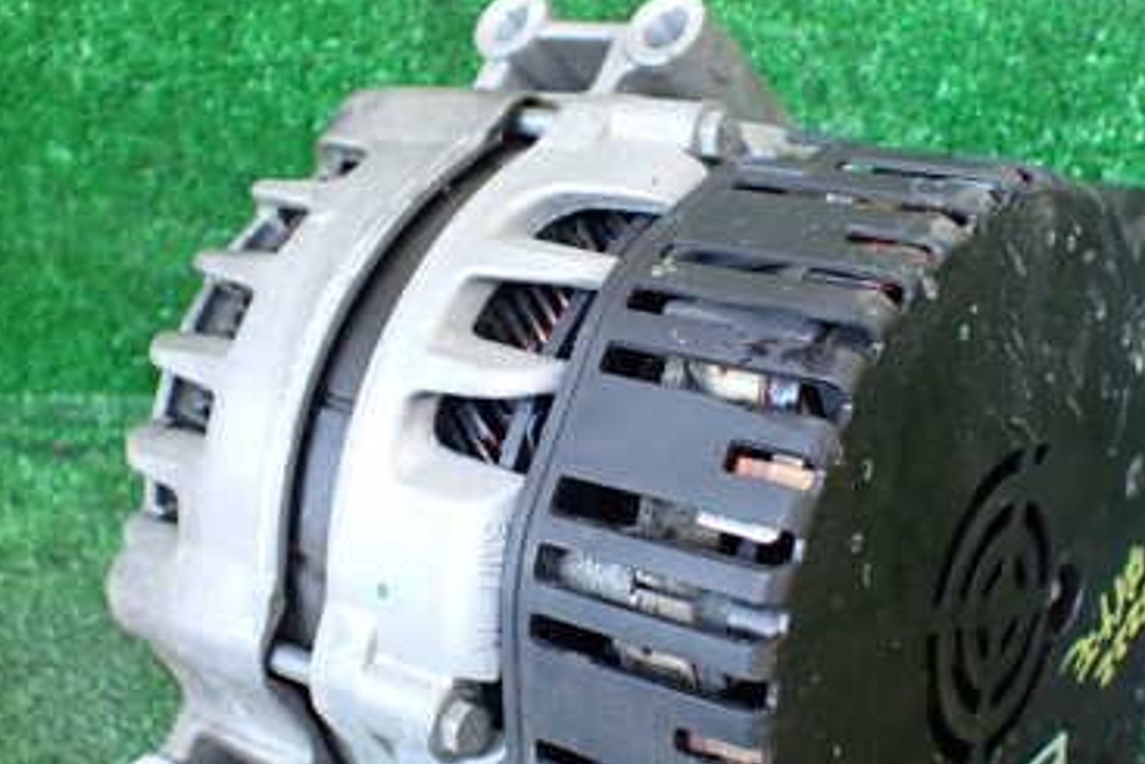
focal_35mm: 51
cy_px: 443
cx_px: 640
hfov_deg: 38.8
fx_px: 1623
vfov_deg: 26.5
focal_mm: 5.4
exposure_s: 1/125
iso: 800
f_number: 2.3
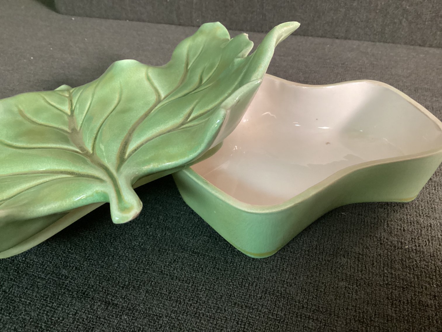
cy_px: 166
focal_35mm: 31
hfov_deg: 58.3
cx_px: 221
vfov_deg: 45.4
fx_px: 396
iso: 400
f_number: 2.4
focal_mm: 3.3
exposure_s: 1/40
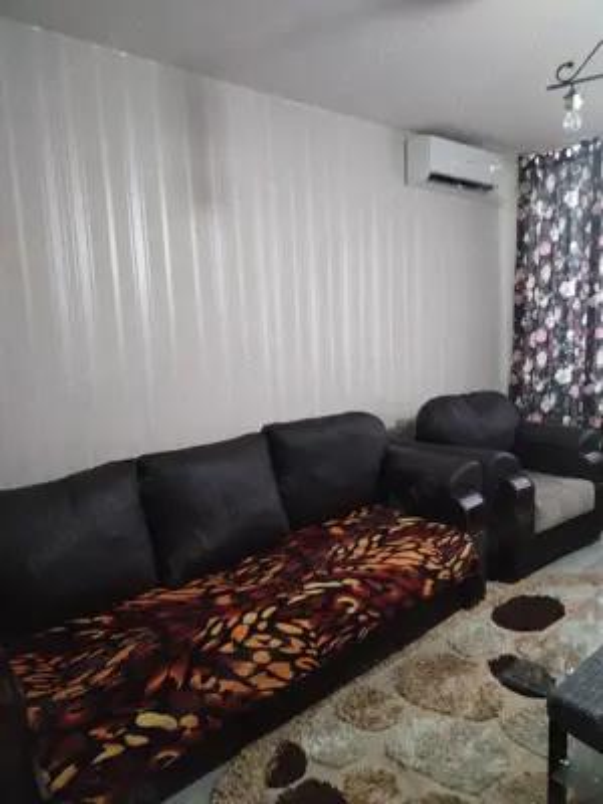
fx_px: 604
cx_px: 302
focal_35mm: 26
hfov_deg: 53.1
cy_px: 402
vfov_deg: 67.3
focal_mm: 4.75
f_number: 1.8
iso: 1577
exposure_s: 1/25
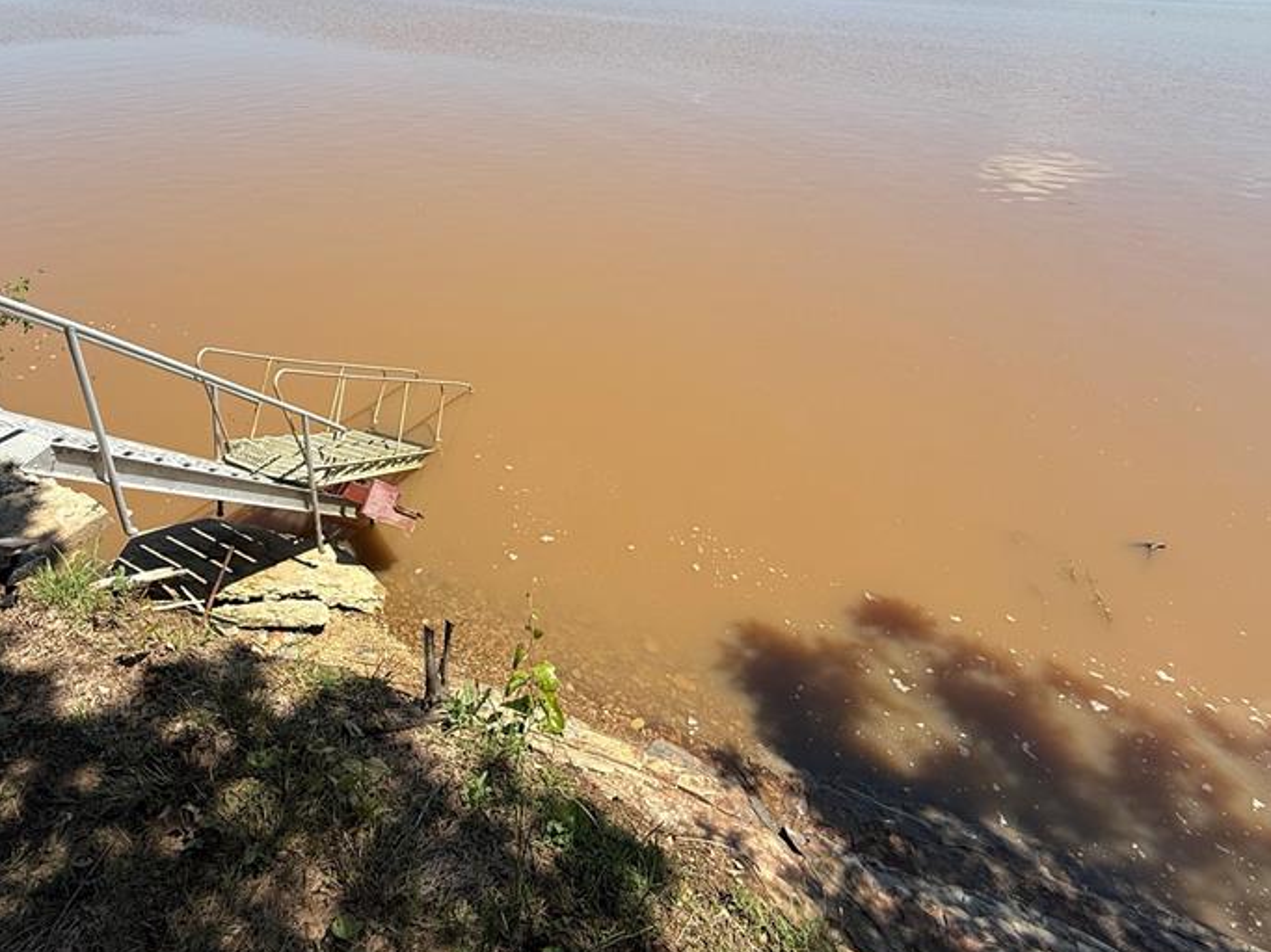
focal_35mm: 21
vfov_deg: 61.3
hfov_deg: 77.5
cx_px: 473
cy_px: 292
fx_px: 771
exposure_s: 1/1961
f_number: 2.2
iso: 50
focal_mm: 2.22
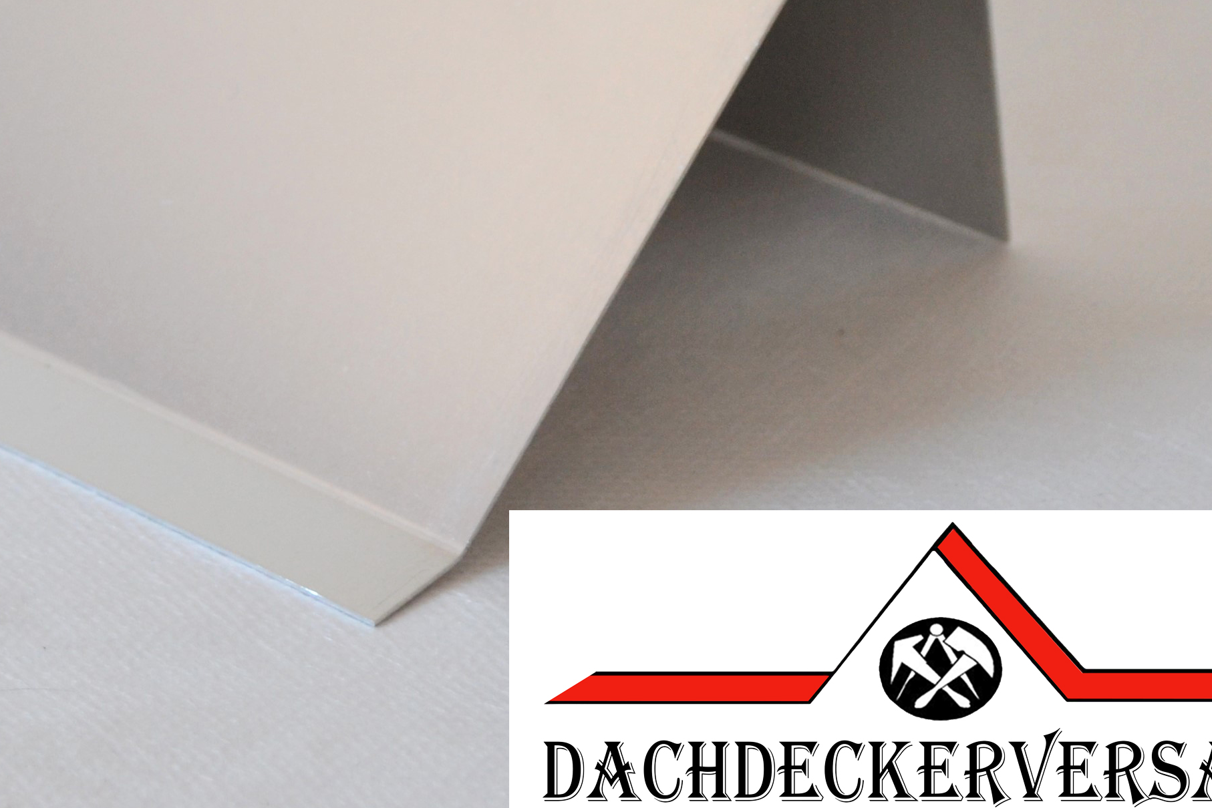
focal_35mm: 160
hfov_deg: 12.7
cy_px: -144
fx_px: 5387
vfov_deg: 8.5
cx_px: 65
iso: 450
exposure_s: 1/60
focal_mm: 42
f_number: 5.3
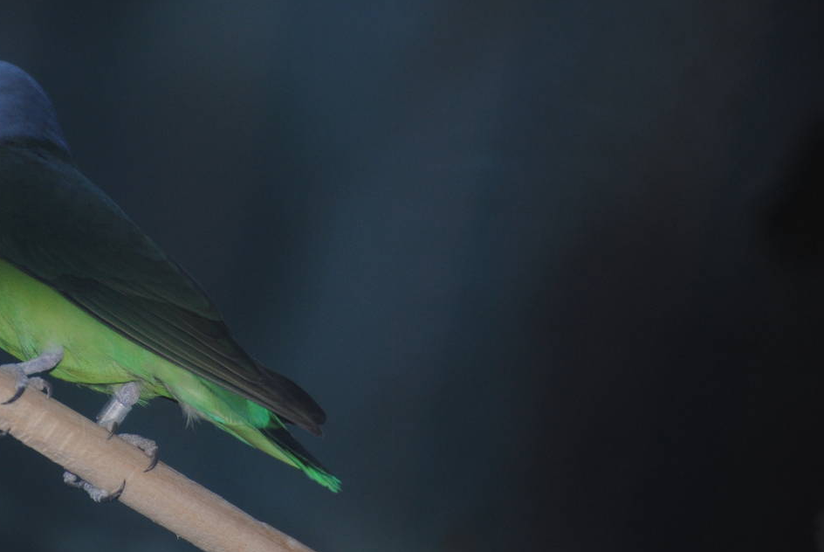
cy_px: 185
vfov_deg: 4.5
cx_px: 127
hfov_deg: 6.7
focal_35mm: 305
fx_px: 6990
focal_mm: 120
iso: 200
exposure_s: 1/60
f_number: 4.8
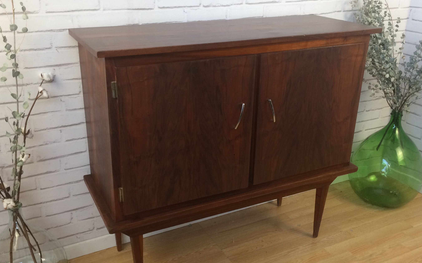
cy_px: 130
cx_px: 205
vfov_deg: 34.4
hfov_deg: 52.7
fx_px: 426
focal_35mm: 37
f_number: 2.2
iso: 50
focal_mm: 4.15
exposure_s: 1/33
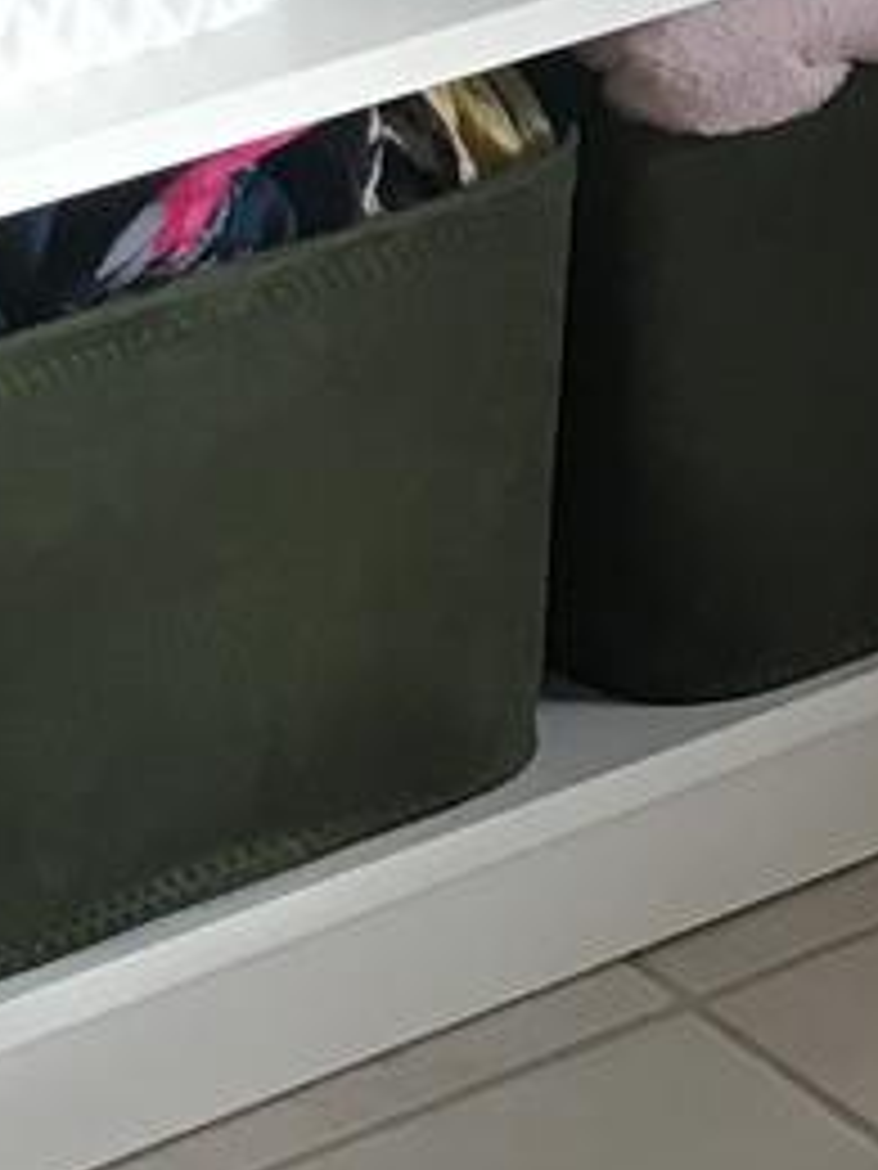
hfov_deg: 6.7
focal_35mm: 214
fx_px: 7237
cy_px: -396
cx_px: 1873
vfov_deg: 9.1
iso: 32
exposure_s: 1/33
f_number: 2.2
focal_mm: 4.15
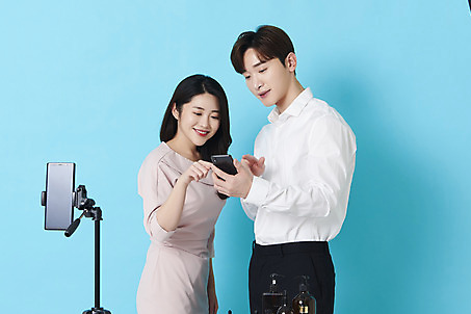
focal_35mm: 86
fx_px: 1125
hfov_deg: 23.6
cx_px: 270
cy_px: 175
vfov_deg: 15.9
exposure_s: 1/125
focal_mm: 65
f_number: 13
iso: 100
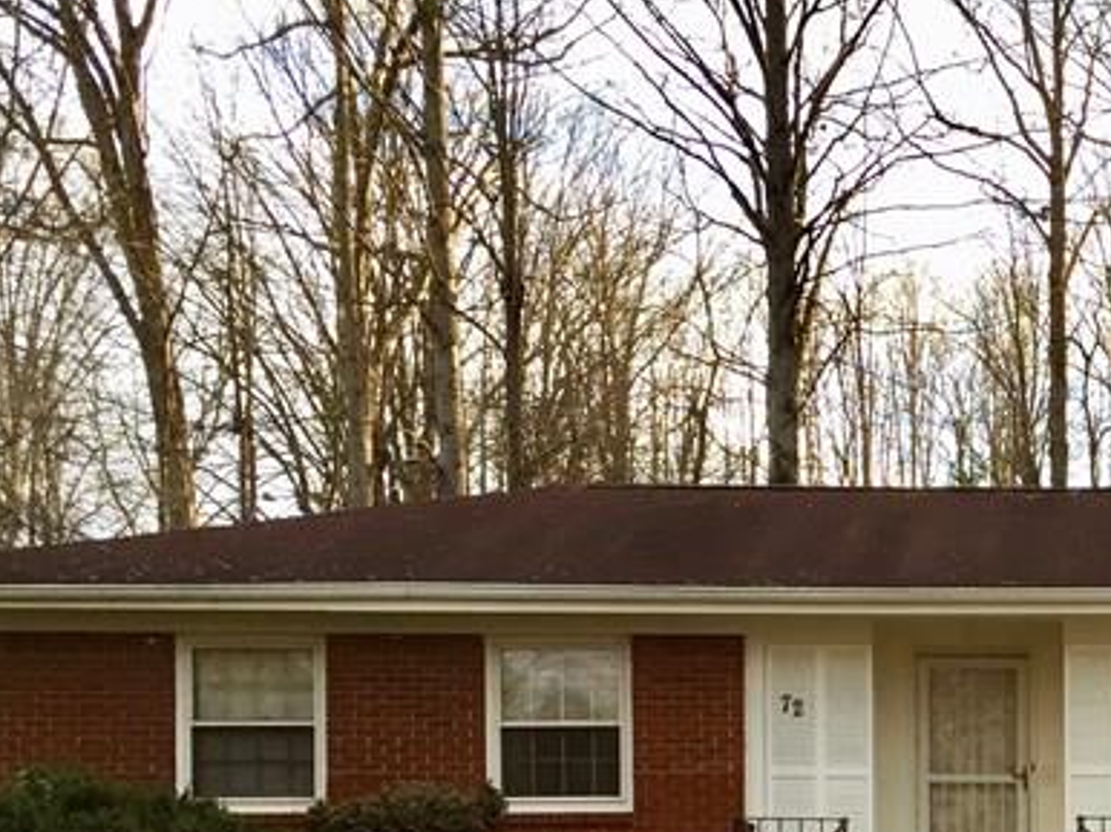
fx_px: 2470
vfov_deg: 18.5
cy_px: 875
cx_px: 1232
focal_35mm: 77
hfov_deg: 23.7
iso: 50
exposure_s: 1/120
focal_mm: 4.15
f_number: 2.2
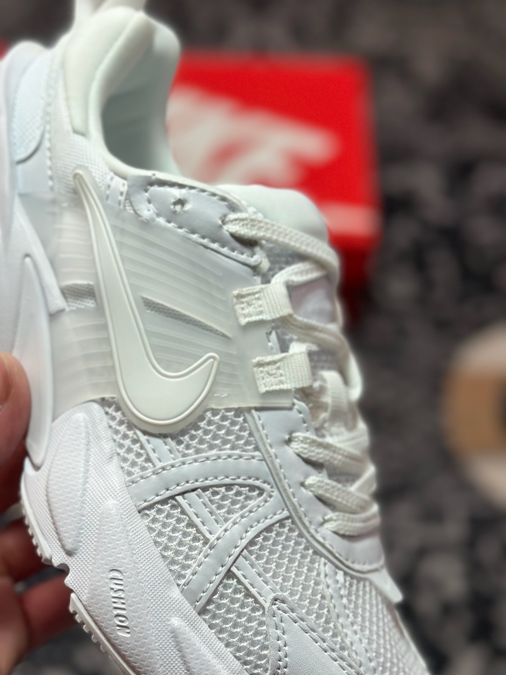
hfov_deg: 21.5
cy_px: 401
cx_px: 148
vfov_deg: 28.5
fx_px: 1326
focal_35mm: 68
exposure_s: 1/1019
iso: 80
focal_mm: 6.86
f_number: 1.78
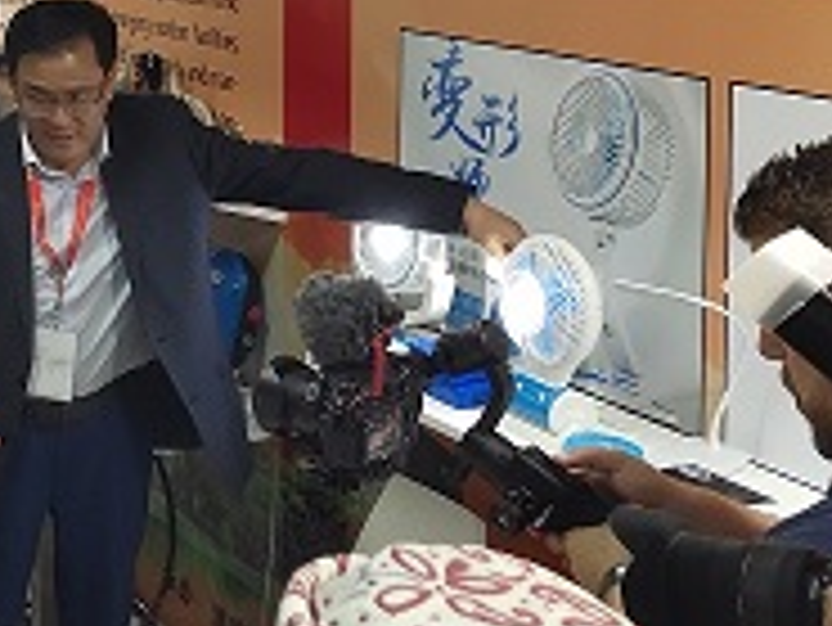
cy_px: -50
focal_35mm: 83
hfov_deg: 21.6
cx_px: -211
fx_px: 1996
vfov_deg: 17.3
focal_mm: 4.35
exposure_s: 1/100
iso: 244
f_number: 1.8
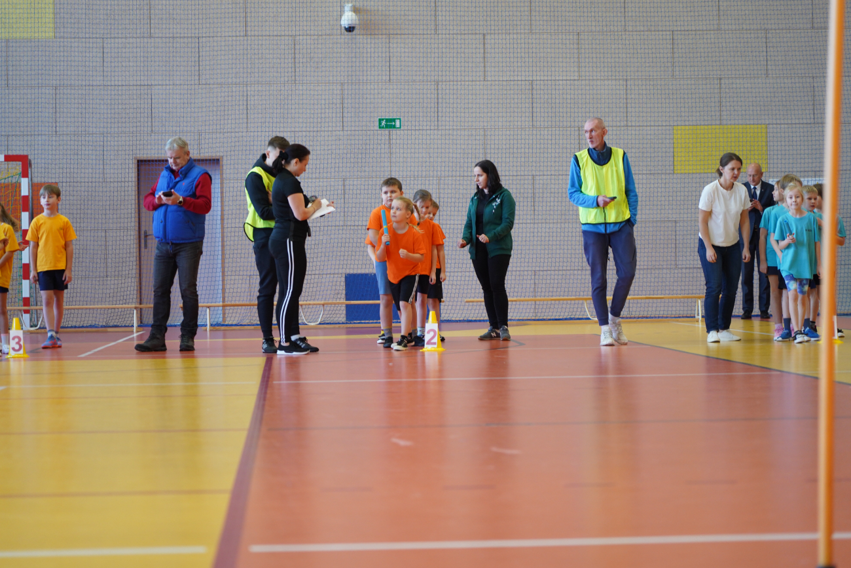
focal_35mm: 105
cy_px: 284
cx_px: 426
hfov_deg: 19.5
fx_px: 2482
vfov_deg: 13.0
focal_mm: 105
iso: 1600
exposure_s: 1/100
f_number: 4
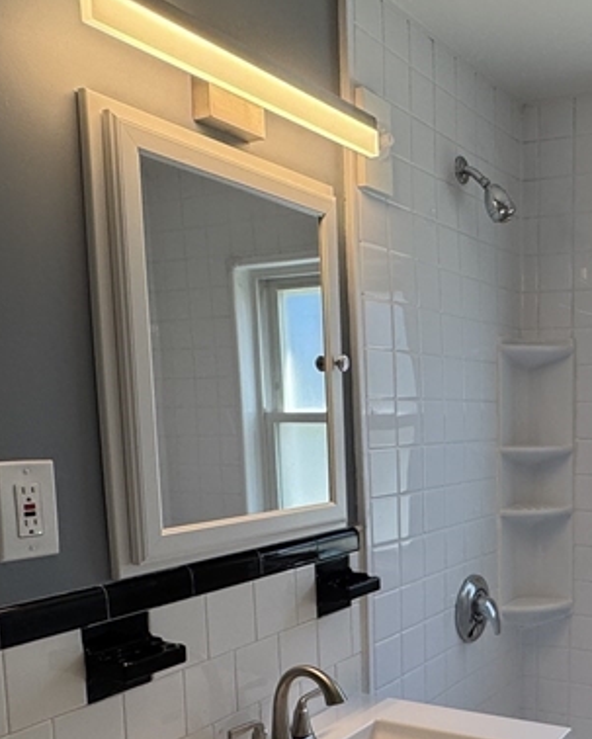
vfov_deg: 48.0
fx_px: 809
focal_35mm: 37
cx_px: 526
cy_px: 512
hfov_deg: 37.7
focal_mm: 2.22
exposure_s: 1/120
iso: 50
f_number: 2.2
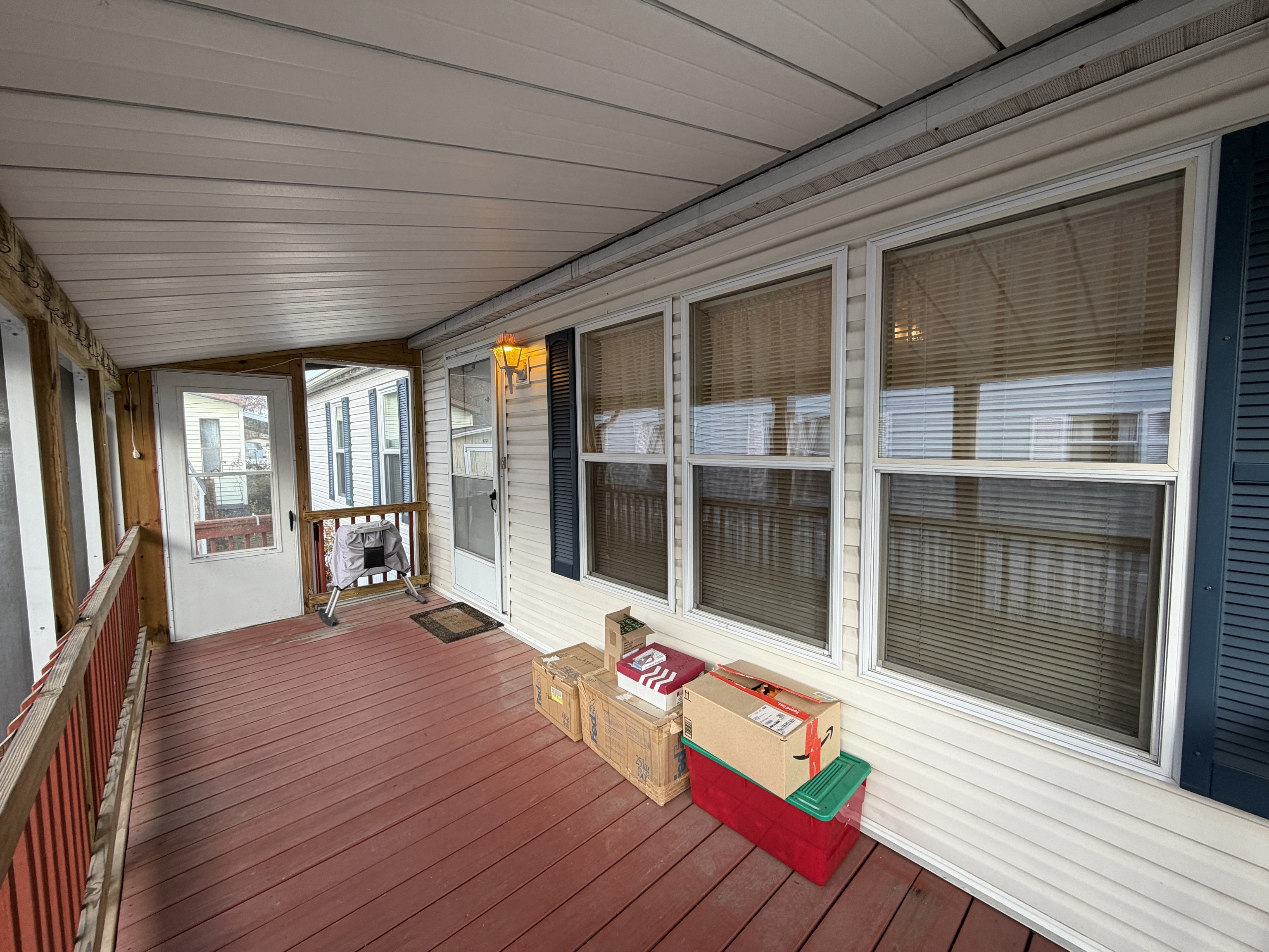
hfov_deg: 102.1
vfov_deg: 85.7
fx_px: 513
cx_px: 634
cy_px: 476
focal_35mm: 14
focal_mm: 2.22
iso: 100
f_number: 2.2
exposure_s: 1/121
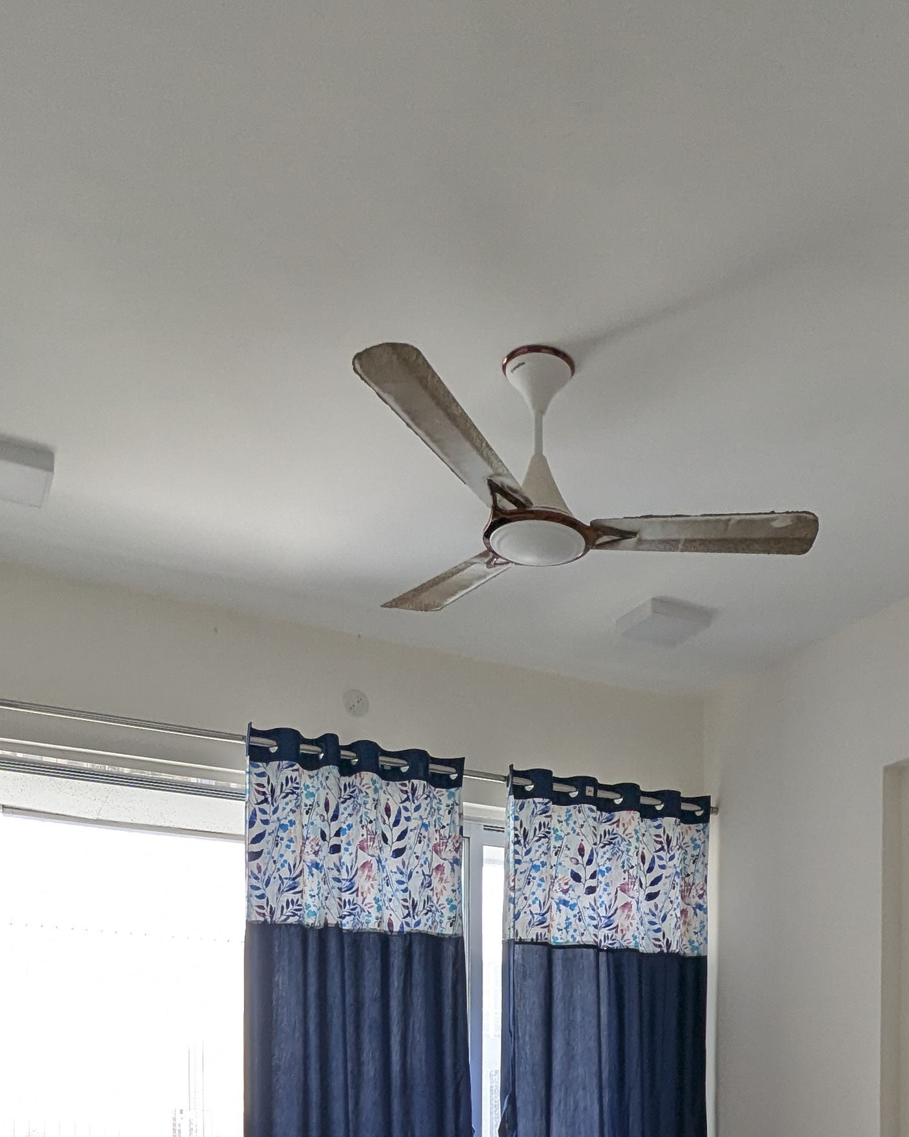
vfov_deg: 42.6
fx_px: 1211
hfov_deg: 40.8
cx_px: 582
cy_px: 1164
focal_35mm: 36
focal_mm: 2.35
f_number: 2.2
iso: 63
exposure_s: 1/117
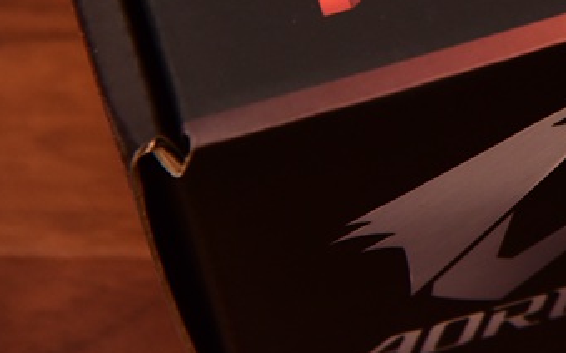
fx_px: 5303
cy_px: -136
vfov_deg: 3.8
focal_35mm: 344
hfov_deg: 6.0
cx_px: 817
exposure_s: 1/60
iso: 1600
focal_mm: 112
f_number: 5.6
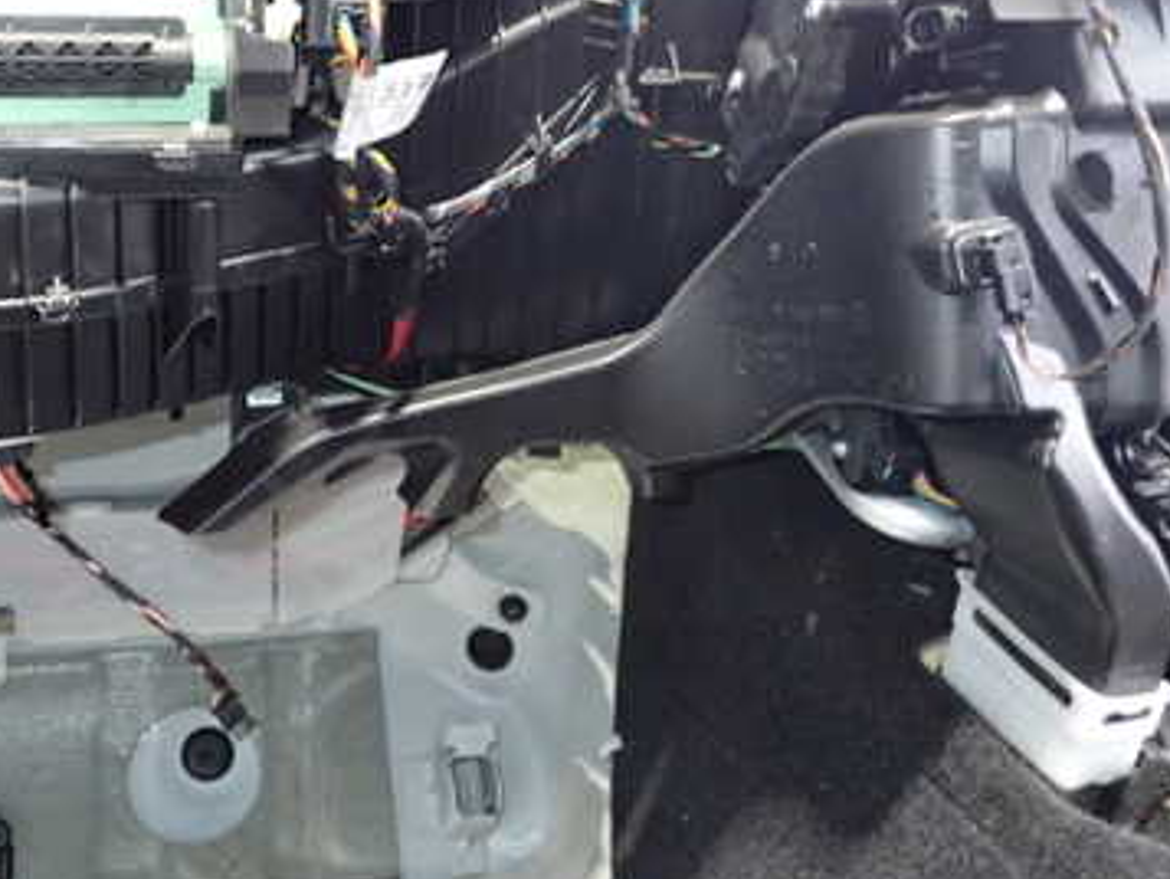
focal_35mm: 42
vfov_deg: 34.0
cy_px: 272
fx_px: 1420
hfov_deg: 44.4
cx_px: 439
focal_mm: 4.5
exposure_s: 1/20
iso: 800
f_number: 2
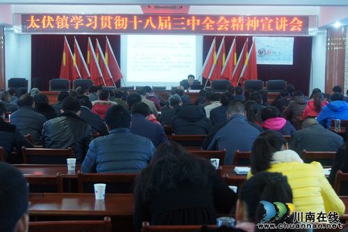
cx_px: 174
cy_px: 116
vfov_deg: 22.6
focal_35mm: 60
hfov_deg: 33.4
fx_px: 580
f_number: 5
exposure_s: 1/25
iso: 1600
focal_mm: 40
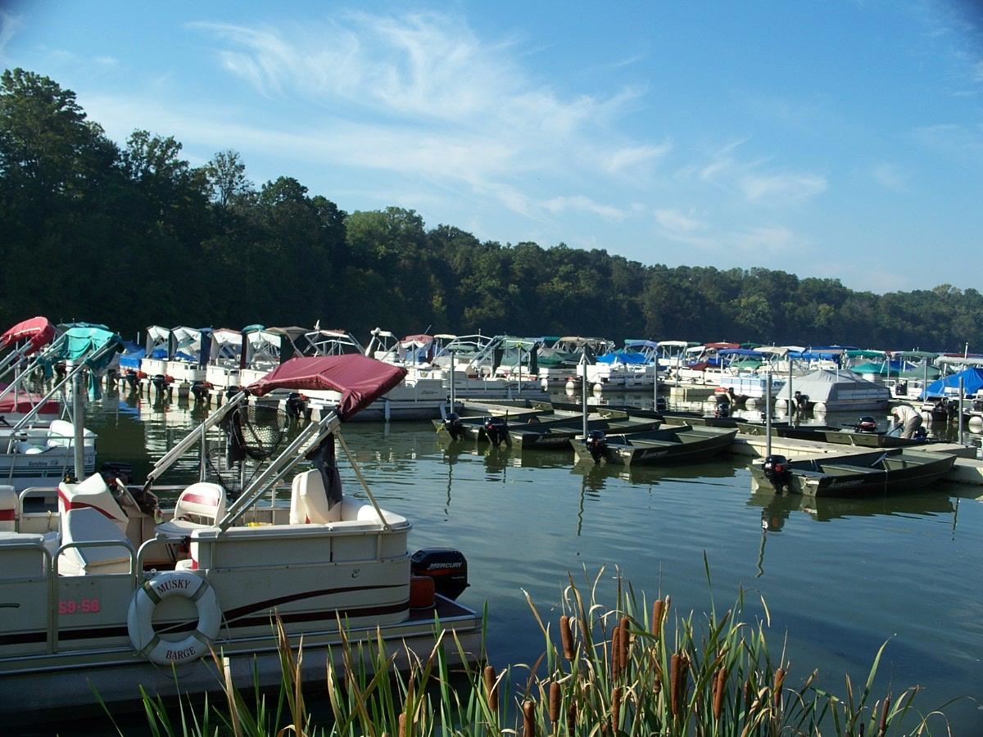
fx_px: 1051
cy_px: 368
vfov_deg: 38.7
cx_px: 492
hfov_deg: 50.1
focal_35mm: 37
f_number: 4
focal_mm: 7.8
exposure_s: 1/500
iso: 64
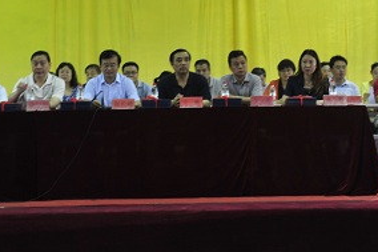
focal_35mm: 90
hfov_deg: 22.6
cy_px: -18
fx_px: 944
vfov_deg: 14.8
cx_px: 198
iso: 640
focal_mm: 40
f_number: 3.2
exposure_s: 1/40
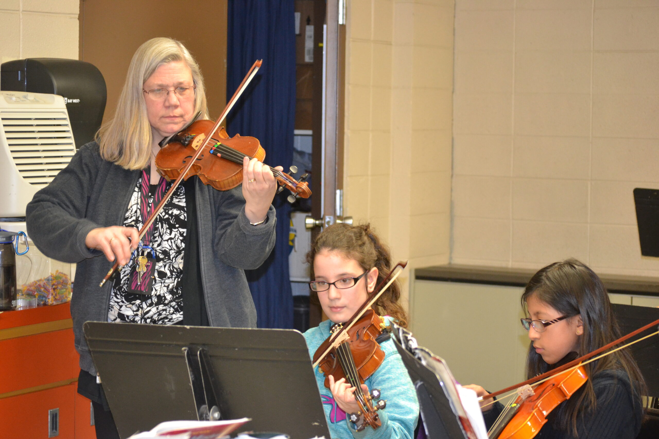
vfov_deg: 16.6
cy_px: 220
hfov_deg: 24.6
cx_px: 330
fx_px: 1510
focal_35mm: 82
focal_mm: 55
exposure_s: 1/60
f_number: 4
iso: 1800
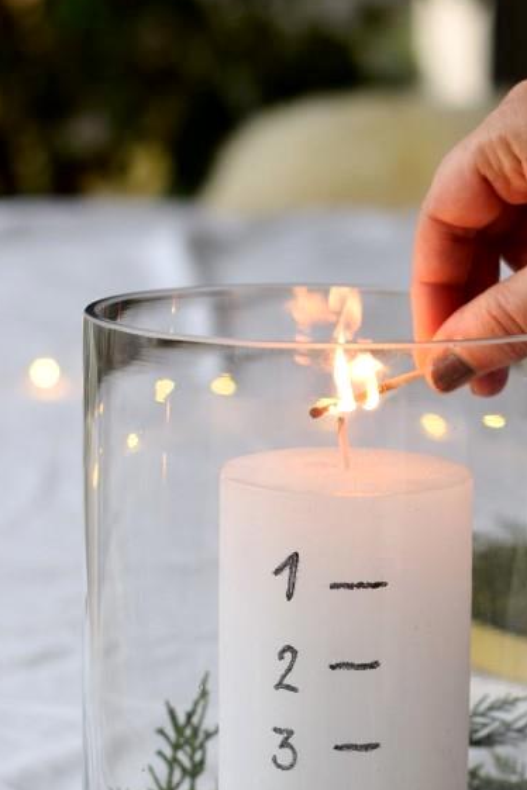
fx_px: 3008
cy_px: 659
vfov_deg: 14.9
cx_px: 337
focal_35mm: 137
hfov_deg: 10.0
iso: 200
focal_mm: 50
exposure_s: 1/50
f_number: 3.5
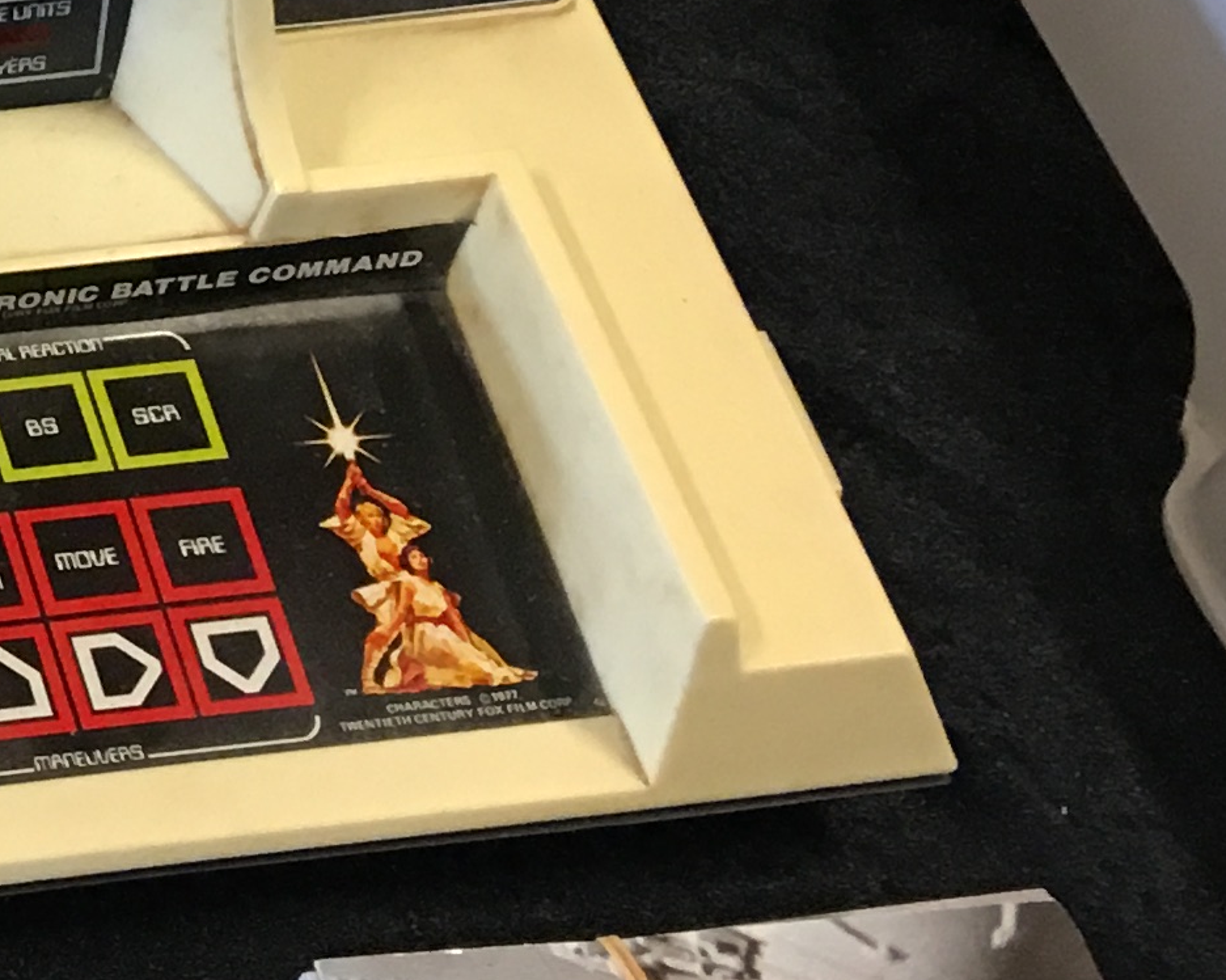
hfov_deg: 13.8
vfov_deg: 12.4
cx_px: -1094
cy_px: -93
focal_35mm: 122
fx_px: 4425
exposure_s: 1/17
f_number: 2.2
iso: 80
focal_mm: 4.15
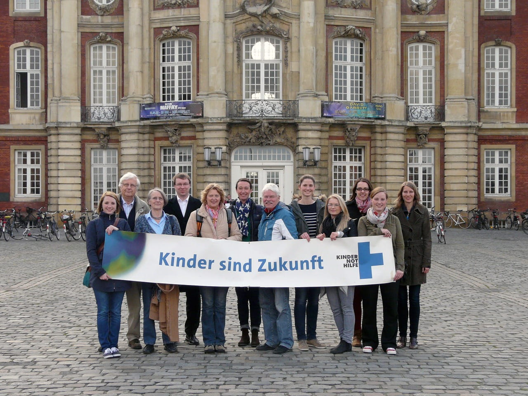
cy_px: 198
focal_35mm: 59
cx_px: 264
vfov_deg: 24.8
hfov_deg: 32.7
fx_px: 900
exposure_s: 1/160
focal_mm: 7.5
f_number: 4
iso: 100
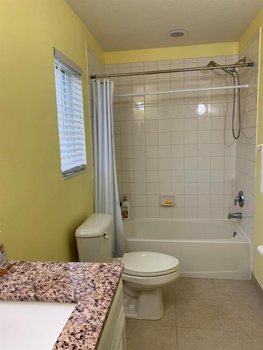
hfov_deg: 53.1
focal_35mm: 26
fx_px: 263
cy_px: 175
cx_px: 132
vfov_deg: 67.3
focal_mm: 4.25
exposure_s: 1/120
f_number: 1.8
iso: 100
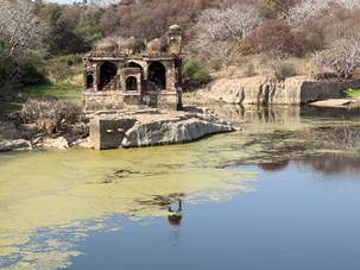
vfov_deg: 19.4
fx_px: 790
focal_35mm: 76
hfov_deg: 25.6
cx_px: 133
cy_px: 146
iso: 64
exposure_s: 1/2976
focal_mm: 6.76
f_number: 1.78
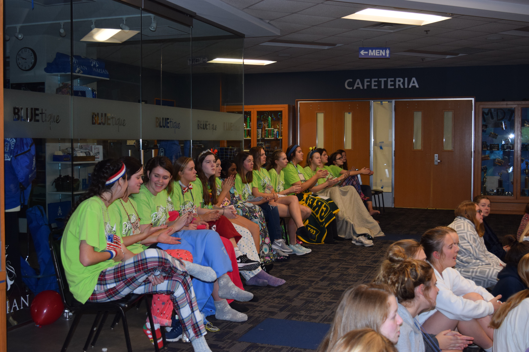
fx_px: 661
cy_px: 176
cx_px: 264
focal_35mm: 45
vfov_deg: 29.9
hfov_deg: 43.6
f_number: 5
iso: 800
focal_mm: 30
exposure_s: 1/100
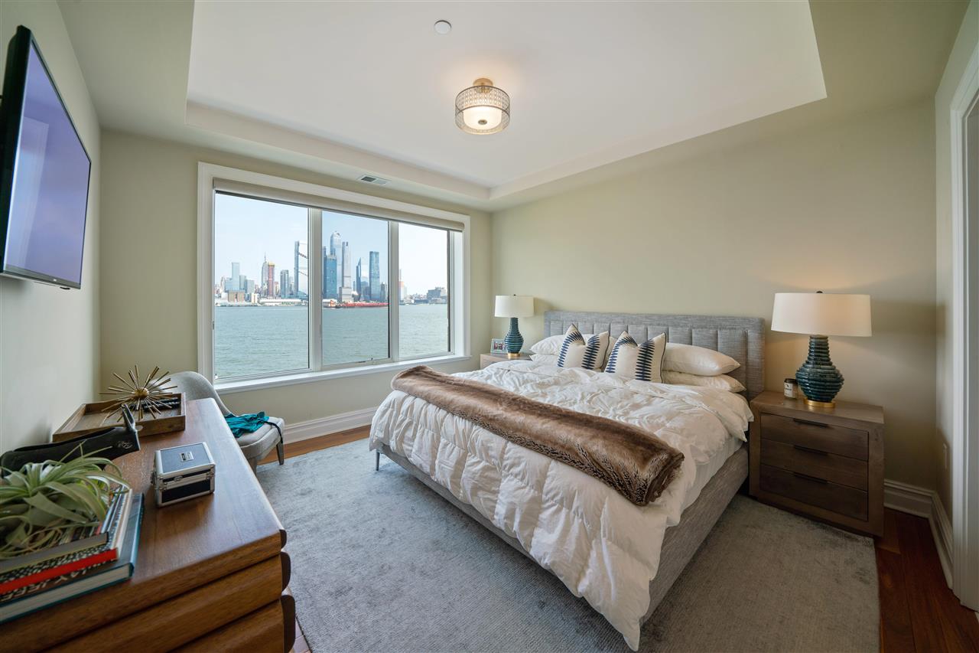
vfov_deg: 90.0
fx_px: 326
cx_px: 490
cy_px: 326
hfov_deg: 112.6
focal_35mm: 12
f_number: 5
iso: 125
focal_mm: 12
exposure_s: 1/50
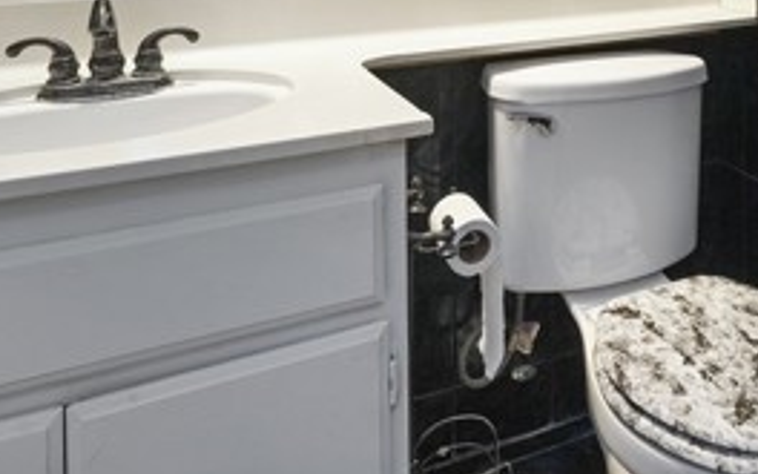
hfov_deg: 49.9
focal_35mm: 37
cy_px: -99
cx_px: 597
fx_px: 764
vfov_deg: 29.5
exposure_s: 1/1.3
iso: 400
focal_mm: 10
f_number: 5.6
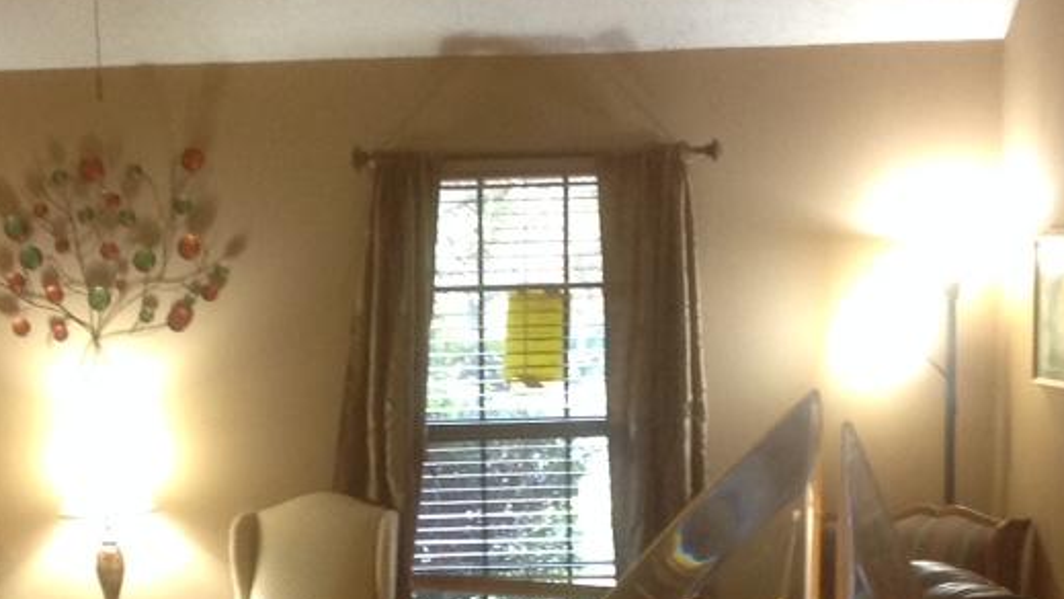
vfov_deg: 12.4
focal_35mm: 95
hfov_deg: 22.2
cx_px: 267
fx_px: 2680
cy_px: 734
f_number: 2.4
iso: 160
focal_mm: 4.28
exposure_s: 1/15
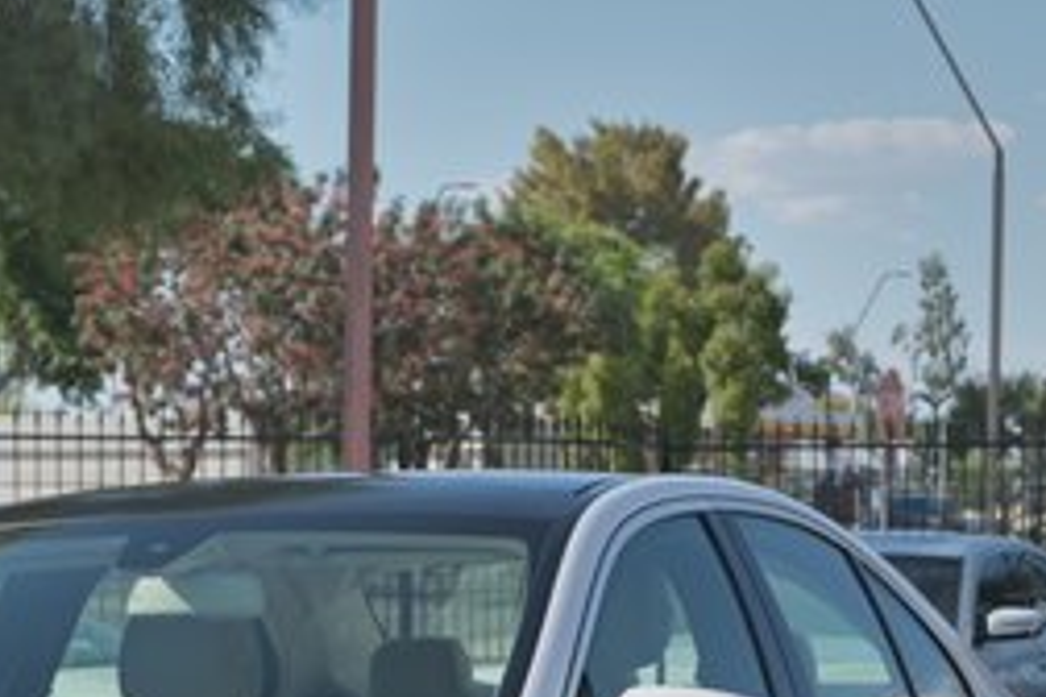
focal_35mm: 143
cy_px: 890
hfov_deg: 14.3
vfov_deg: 9.4
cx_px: 195
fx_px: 4155
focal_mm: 50
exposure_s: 1/640
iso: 125
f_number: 6.3
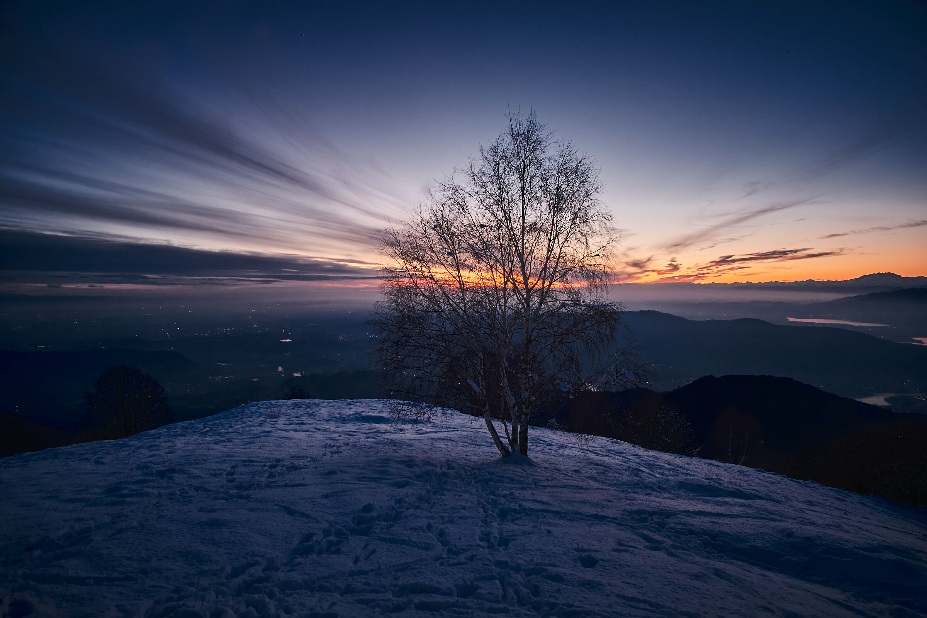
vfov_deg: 67.4
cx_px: 464
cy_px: 309
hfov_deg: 90.0
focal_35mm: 18
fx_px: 463
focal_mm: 12
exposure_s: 1/80
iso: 500
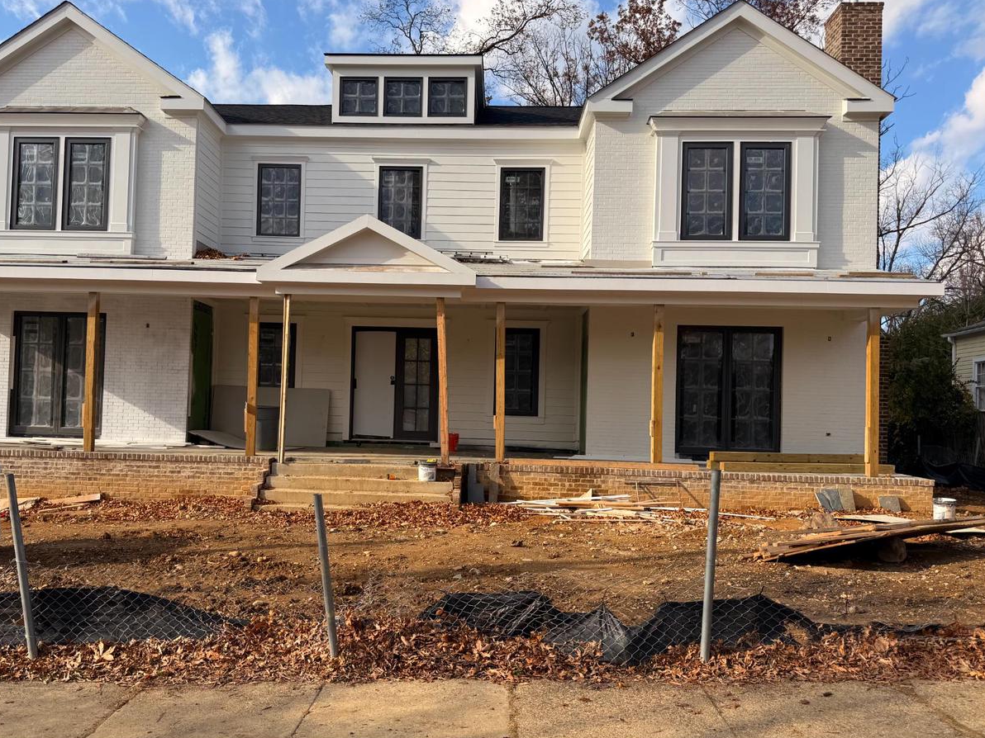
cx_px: 440
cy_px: 385
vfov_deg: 48.2
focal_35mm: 29
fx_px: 825
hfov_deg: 61.5
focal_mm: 6.76
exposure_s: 1/2907
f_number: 1.78
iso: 80
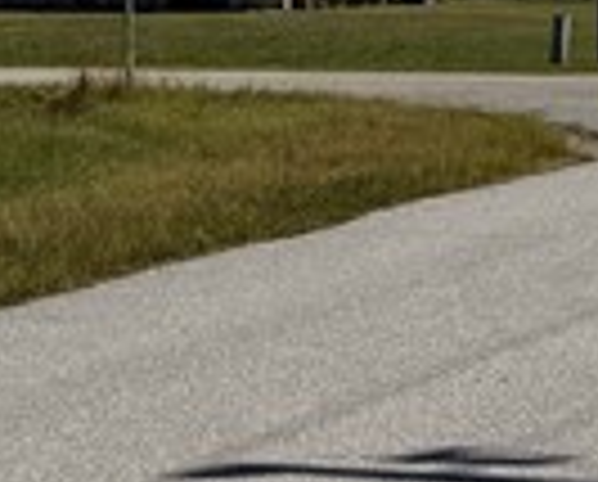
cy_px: -32
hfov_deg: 10.7
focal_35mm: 180
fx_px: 3193
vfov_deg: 8.6
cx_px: 400
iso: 80
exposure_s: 1/9091
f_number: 1.78
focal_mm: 6.76
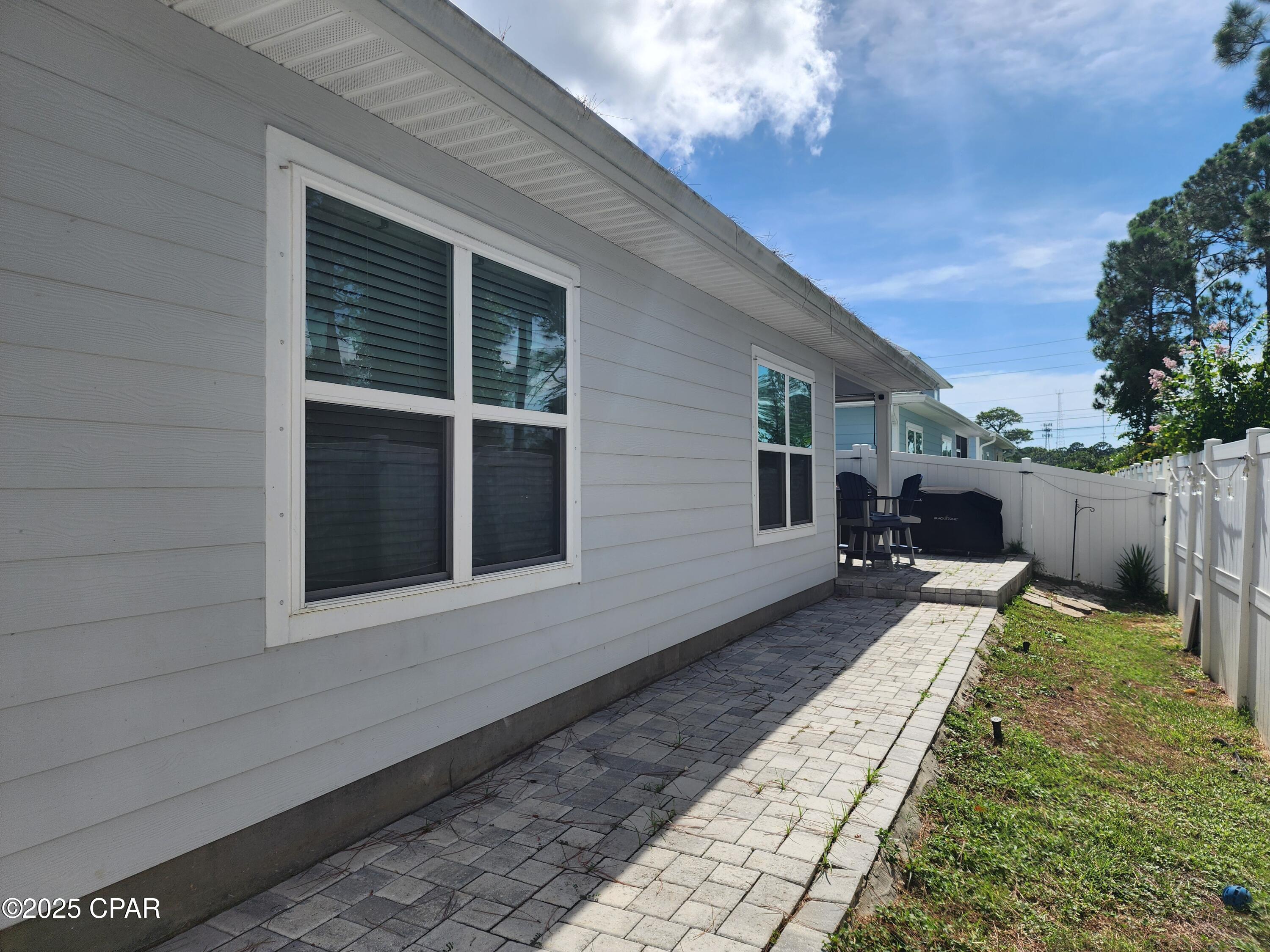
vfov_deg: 58.9
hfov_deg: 73.9
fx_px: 844
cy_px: 476
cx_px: 635
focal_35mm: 23
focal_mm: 6.4
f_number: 1.8
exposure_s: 1/1864
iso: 12
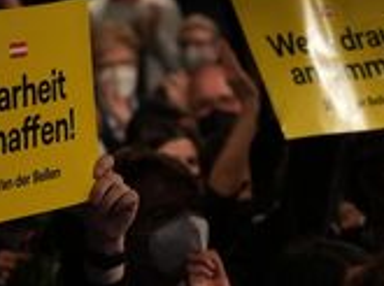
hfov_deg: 6.5
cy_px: 73
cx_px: -9
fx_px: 3376
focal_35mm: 305
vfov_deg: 4.9
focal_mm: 68
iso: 2000
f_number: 2.8
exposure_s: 1/500
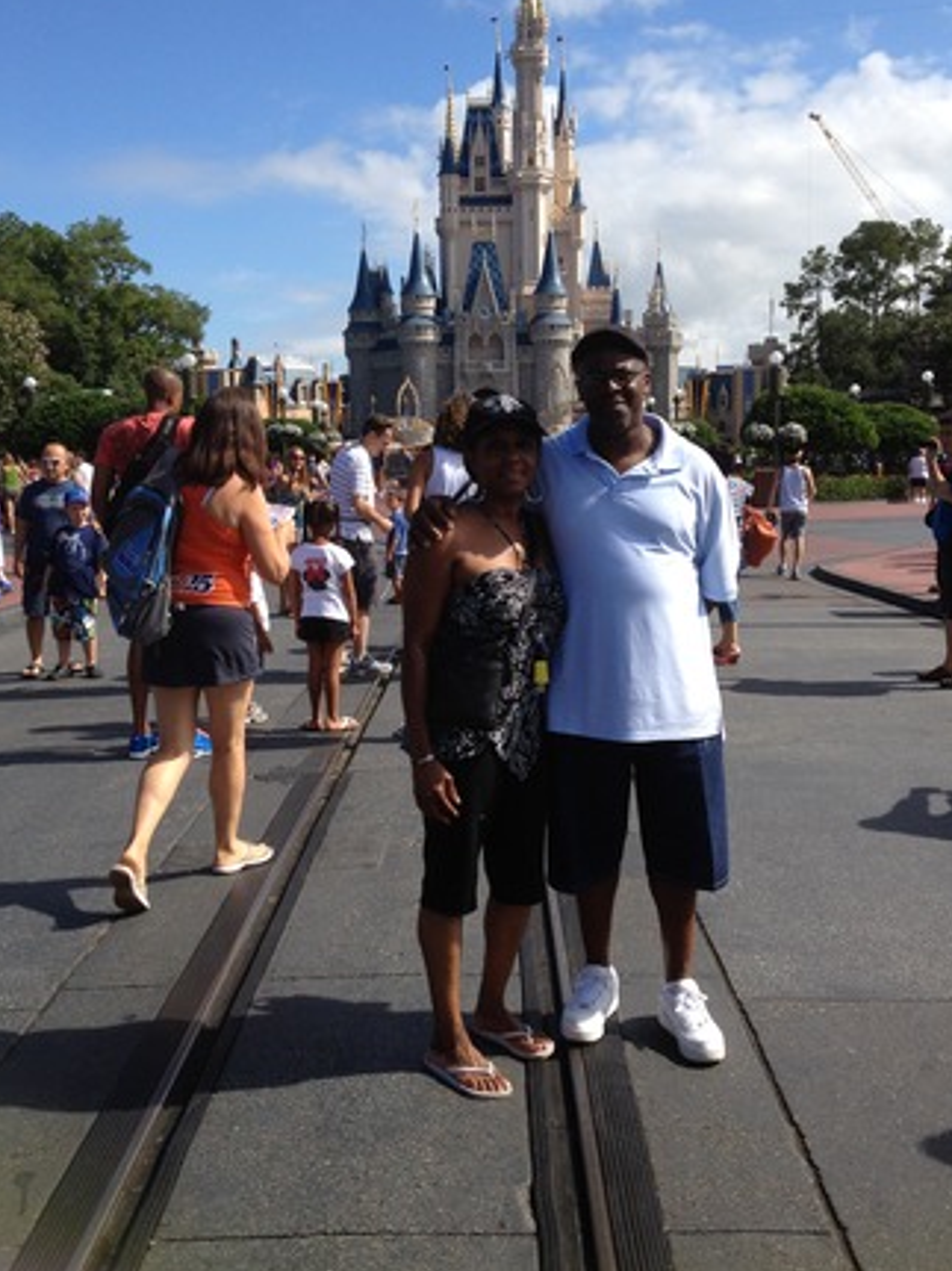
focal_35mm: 39
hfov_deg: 36.8
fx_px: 1431
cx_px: 507
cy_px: 575
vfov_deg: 47.8
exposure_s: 1/1623
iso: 64
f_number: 2.4
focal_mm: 4.28
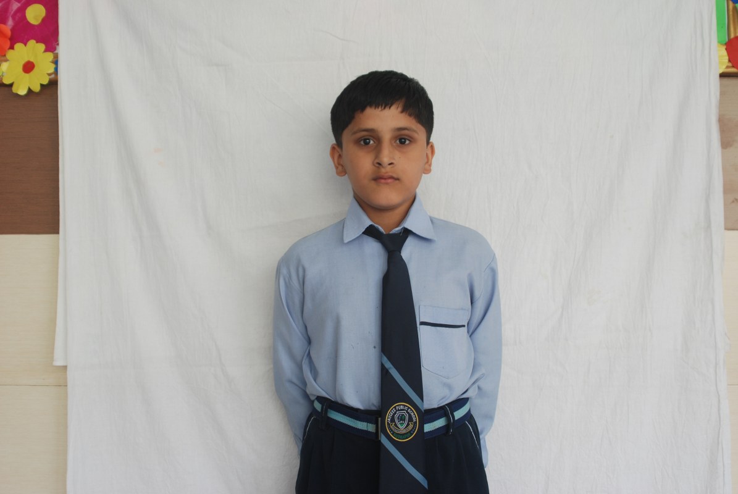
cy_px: 247
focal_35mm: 42
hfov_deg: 46.3
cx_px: 369
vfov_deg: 32.0
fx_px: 862
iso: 200
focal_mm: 28
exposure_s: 1/80
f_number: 4.5
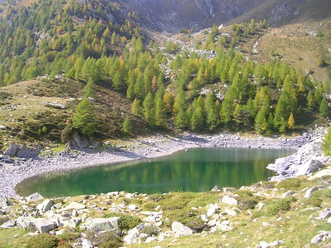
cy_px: 124
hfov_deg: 49.0
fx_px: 363
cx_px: 166
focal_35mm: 38
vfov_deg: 37.7
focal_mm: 5.8
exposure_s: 1/355
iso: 50
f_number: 2.8
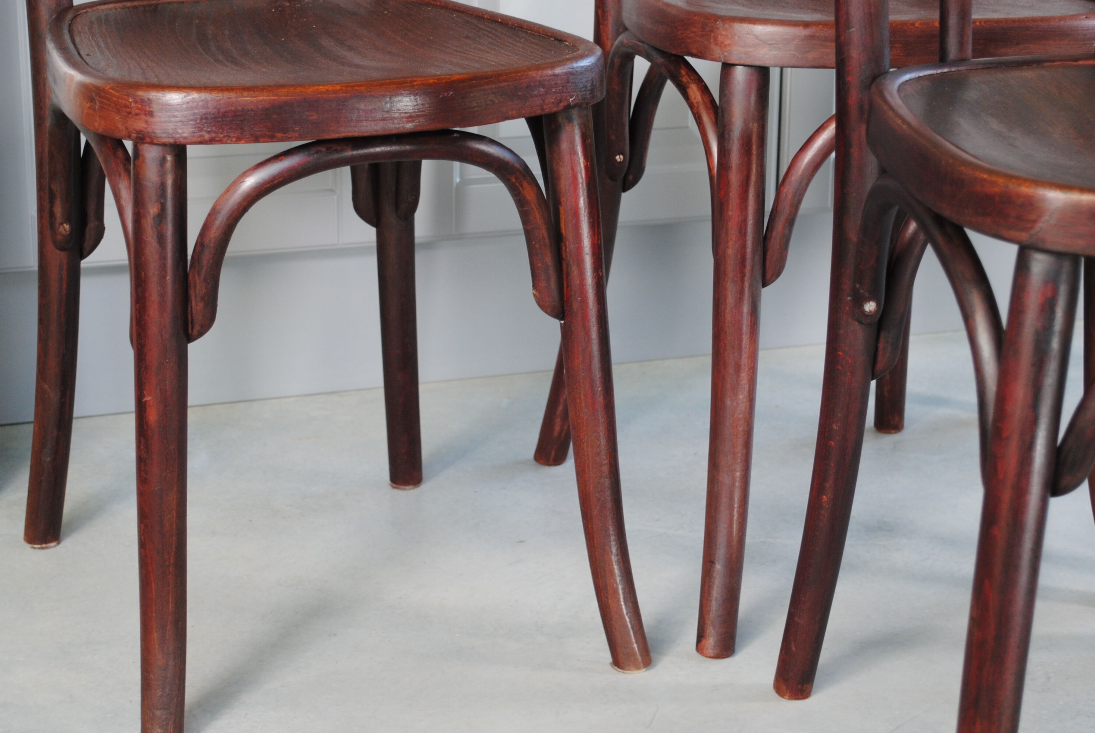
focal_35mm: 74
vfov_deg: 18.5
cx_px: 586
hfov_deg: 27.3
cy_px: 333
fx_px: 2254
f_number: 5
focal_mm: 38
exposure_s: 1/30
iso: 250
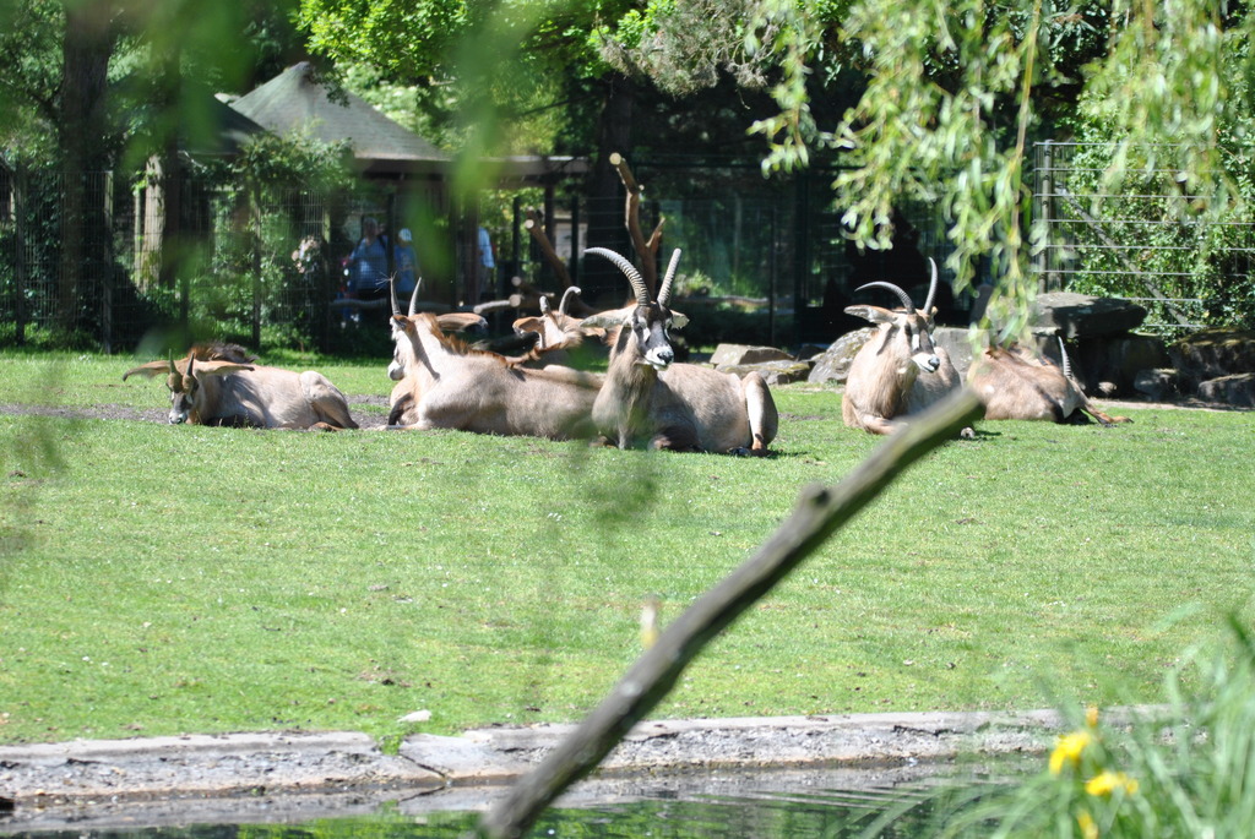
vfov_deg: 6.1
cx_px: 628
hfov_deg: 9.1
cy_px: 420
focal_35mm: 225
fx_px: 7851
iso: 220
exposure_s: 1/500
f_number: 5
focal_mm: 150
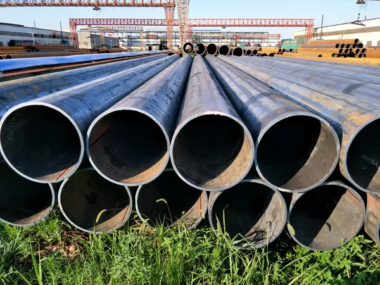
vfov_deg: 61.1
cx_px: 190
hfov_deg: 76.4
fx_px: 242
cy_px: 142
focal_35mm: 22
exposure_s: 1/688
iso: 76
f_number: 1.7
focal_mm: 3.79
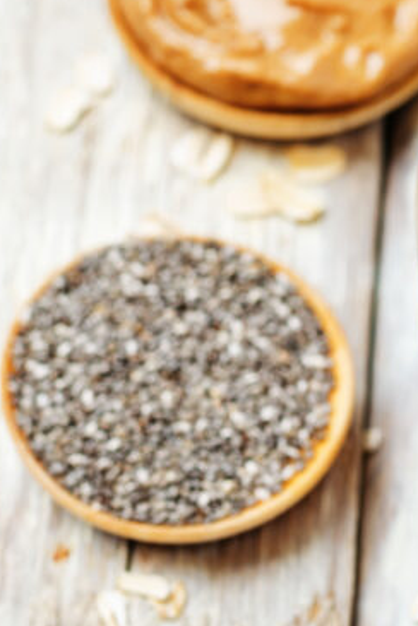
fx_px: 2699
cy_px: 253
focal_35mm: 155
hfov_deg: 8.8
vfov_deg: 13.2
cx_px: 349
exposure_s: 1/13
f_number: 5
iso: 100
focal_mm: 50
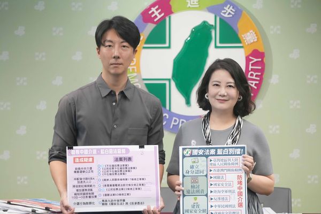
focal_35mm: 170
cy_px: 107
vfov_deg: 8.1
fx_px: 1511
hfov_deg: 12.1
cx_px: 160
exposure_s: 1/320
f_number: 5.6
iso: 3200
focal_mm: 113
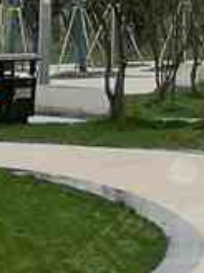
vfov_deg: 5.6
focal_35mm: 339
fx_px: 2664
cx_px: 644
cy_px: -472
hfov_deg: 4.2
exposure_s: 1/1443
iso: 50
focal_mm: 3.95
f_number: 1.8
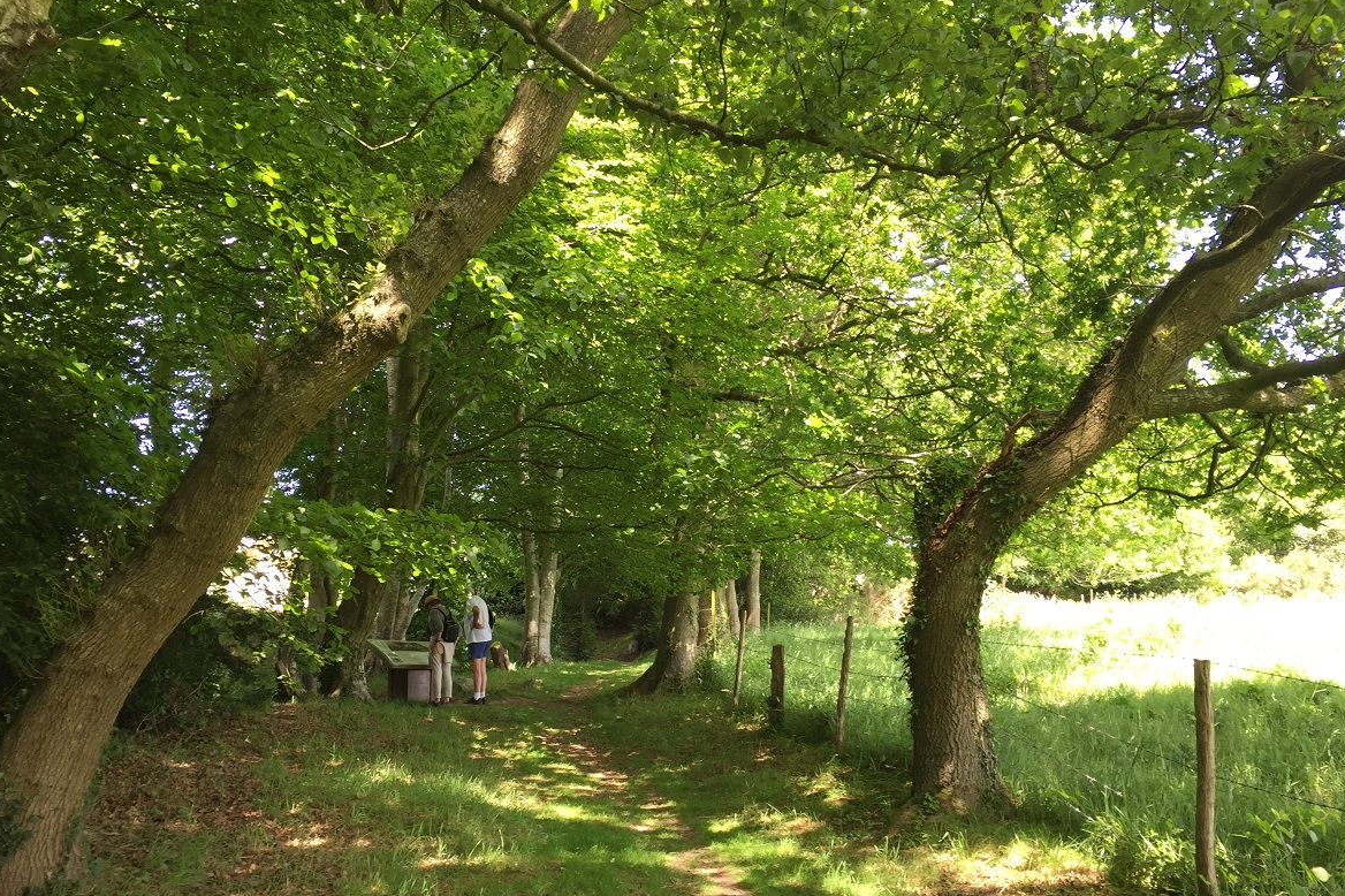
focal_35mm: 31
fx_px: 1158
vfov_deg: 42.2
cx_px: 667
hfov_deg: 60.3
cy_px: 512
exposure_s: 1/100
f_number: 2.2
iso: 40
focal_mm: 4.15
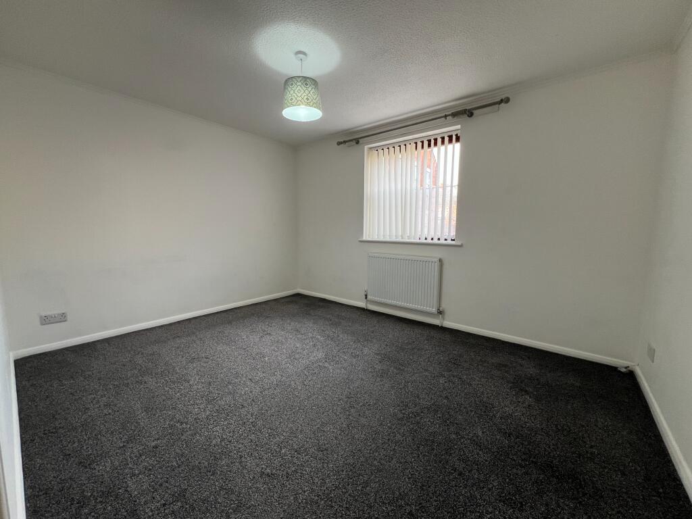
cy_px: 260
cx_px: 346
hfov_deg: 106.2
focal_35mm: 13
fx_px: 260
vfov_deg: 89.9
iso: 125
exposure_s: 1/99
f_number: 1.8
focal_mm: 1.57
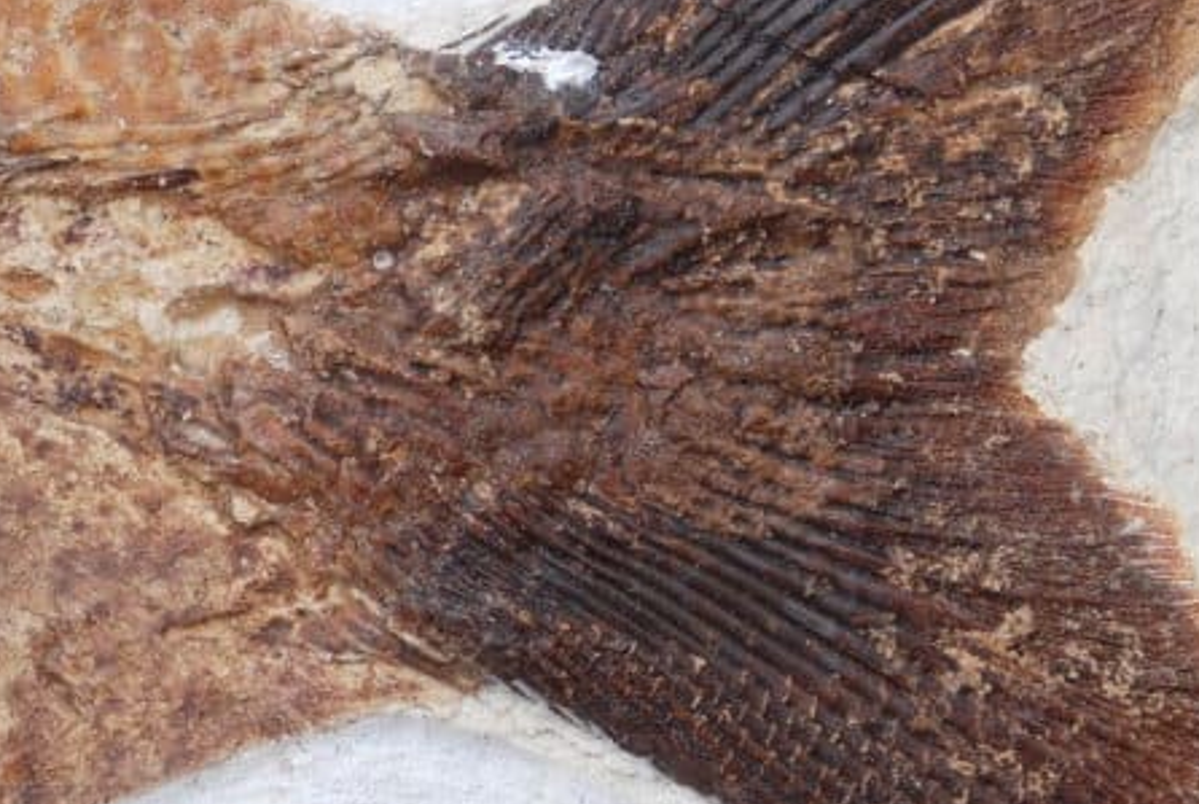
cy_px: 298
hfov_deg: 8.9
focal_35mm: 231
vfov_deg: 6.0
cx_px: 62
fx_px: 7706
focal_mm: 46
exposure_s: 1/160
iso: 100
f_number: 6.3
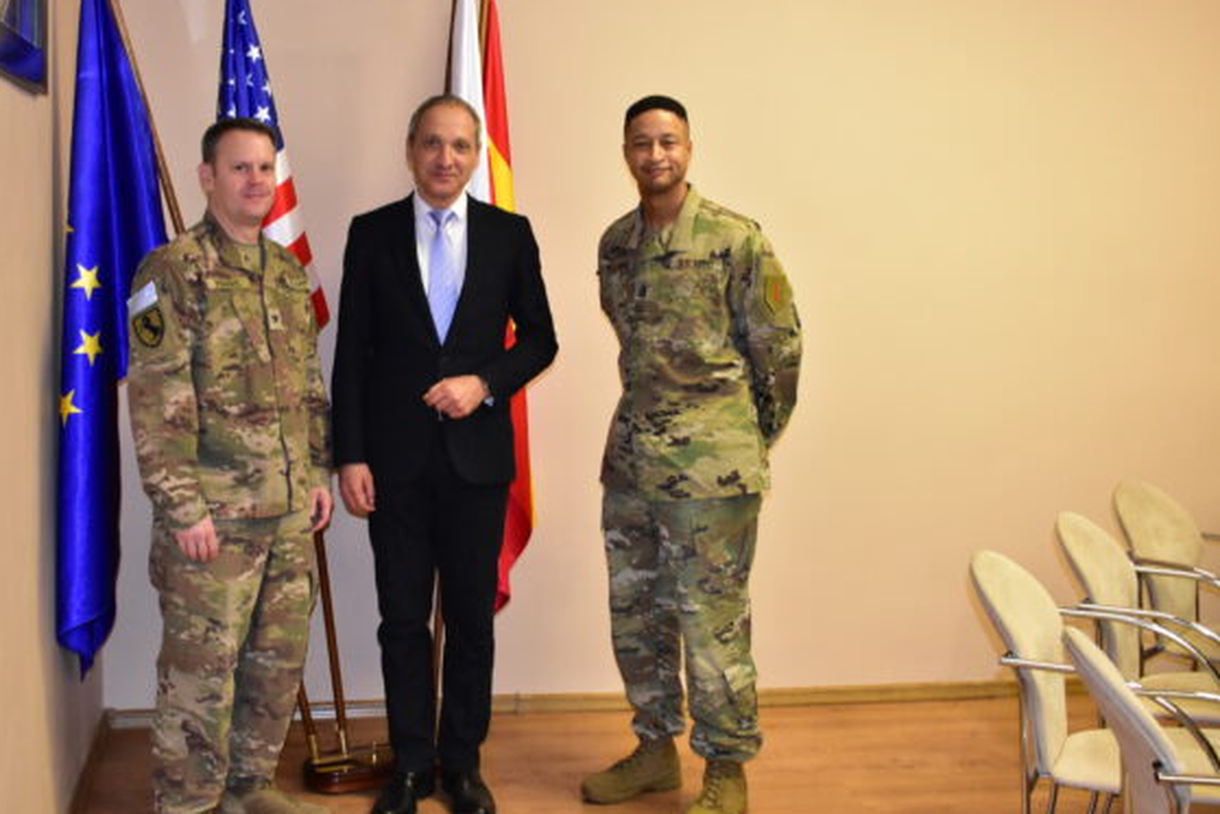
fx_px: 1544
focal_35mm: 46
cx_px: 536
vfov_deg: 29.5
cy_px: 375
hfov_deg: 43.0
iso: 3200
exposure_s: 1/125
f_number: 5
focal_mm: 27
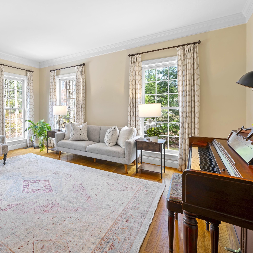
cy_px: 122
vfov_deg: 74.8
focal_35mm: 20
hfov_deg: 70.3
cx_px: 66
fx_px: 165
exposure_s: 1
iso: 250
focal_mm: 15
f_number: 7.1
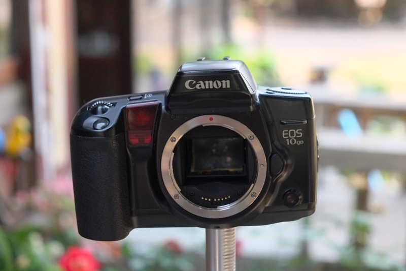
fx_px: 722
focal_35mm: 64
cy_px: 136
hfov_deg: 31.4
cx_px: 203
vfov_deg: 21.2
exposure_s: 1/3300
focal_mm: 42.5
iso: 4000
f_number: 4
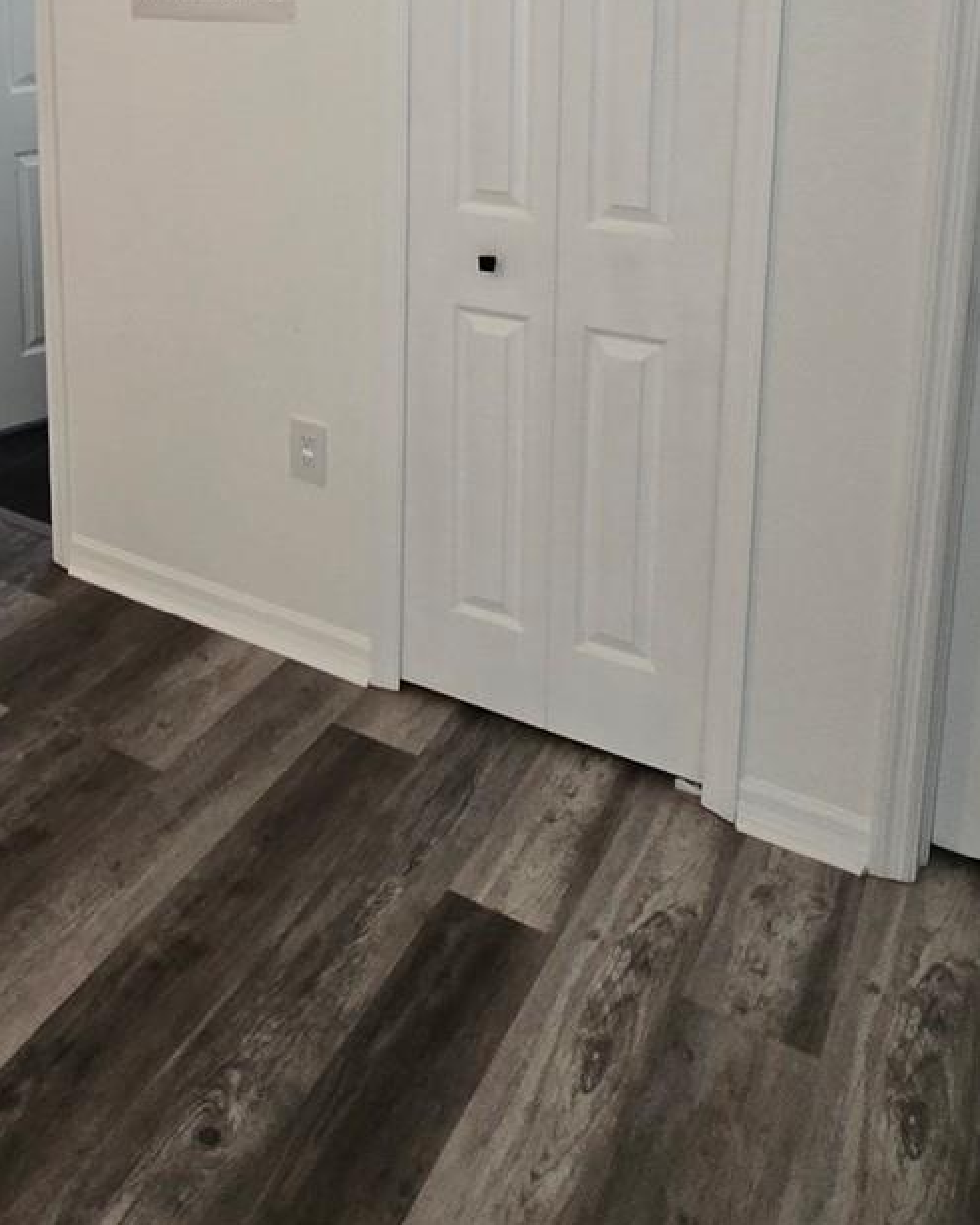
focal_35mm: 33
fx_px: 1196
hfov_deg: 42.0
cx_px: 157
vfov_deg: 48.1
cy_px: 102
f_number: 2.2
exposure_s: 1/60
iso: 800
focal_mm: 2.2
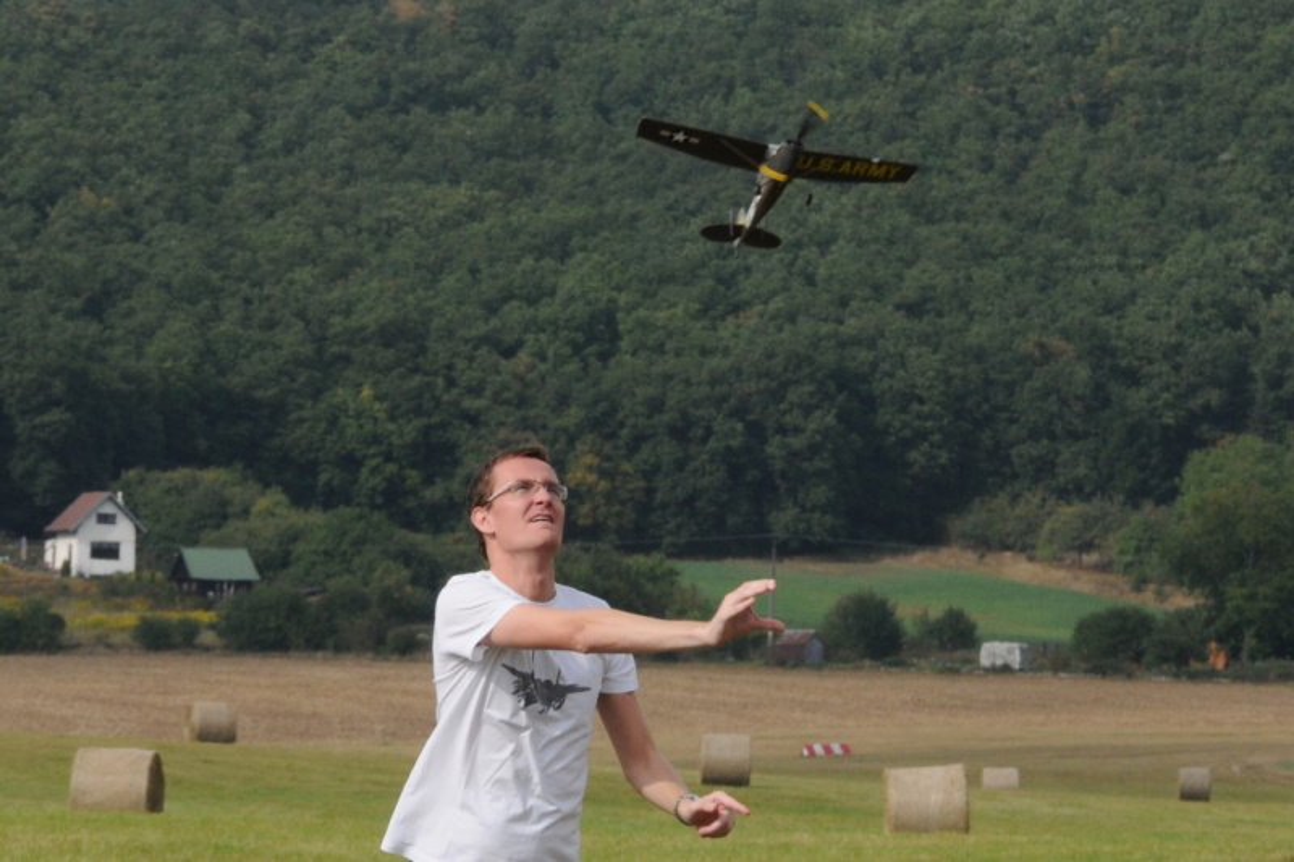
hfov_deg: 13.0
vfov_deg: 8.7
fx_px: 5660
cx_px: 647
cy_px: 431
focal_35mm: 158
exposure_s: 1/500
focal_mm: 105
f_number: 13
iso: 500
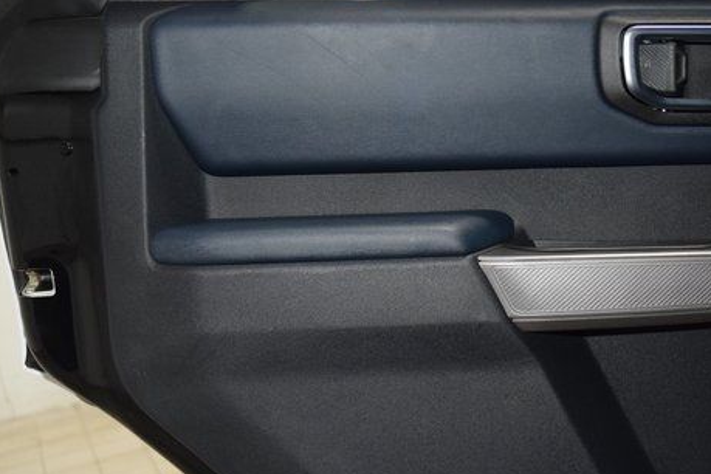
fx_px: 908
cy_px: 318
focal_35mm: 46
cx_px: 482
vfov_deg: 29.0
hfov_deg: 42.1
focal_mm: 22
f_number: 3.5
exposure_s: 1/125
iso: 2200
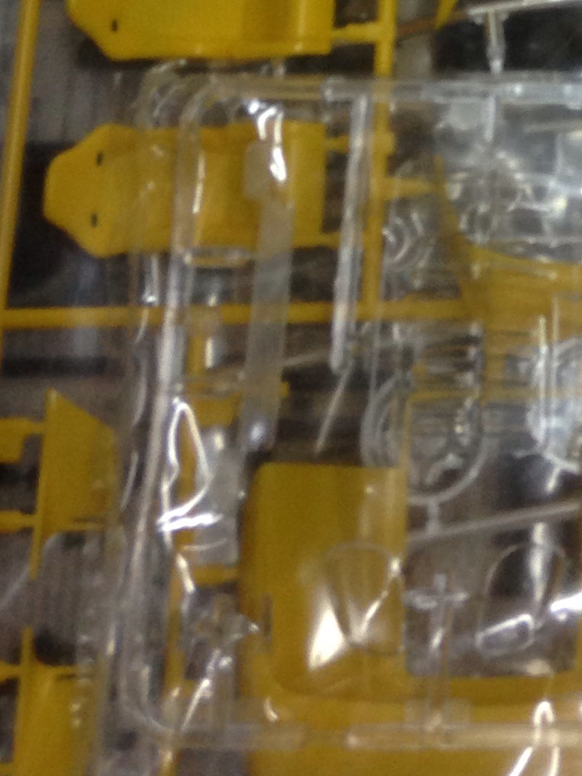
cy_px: -436
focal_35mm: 104
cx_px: 787
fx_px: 2331
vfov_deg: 16.9
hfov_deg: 13.6
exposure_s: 1/20
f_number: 2.4
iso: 100
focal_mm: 4.13
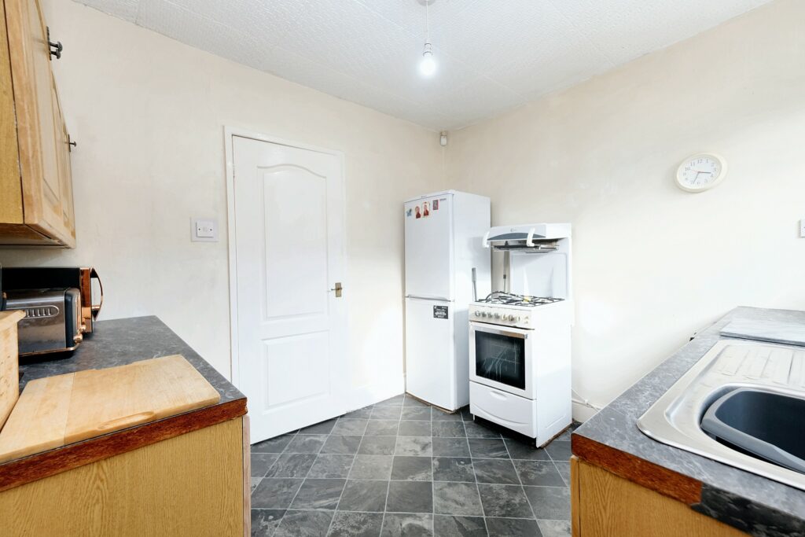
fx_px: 335
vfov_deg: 77.3
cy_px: 268
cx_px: 402
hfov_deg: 100.4
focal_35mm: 15
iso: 320
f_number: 4
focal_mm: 10
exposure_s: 1/60
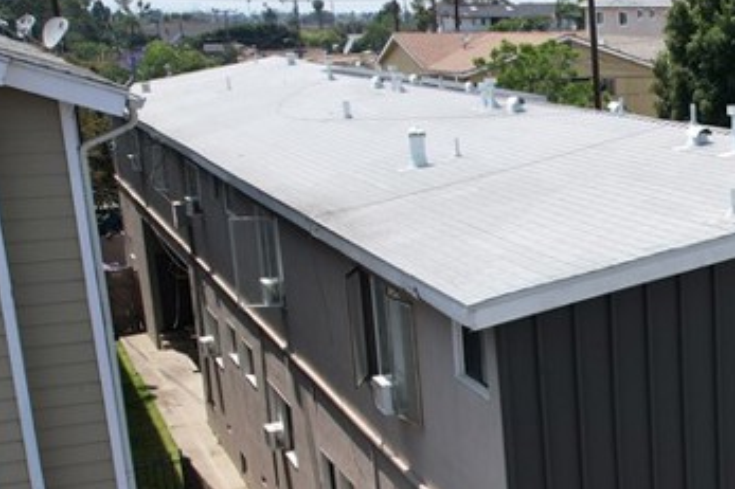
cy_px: 386
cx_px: 909
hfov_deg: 27.0
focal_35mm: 65
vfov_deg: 20.7
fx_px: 1326
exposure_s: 1/1600
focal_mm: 8.38
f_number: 2.8
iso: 110
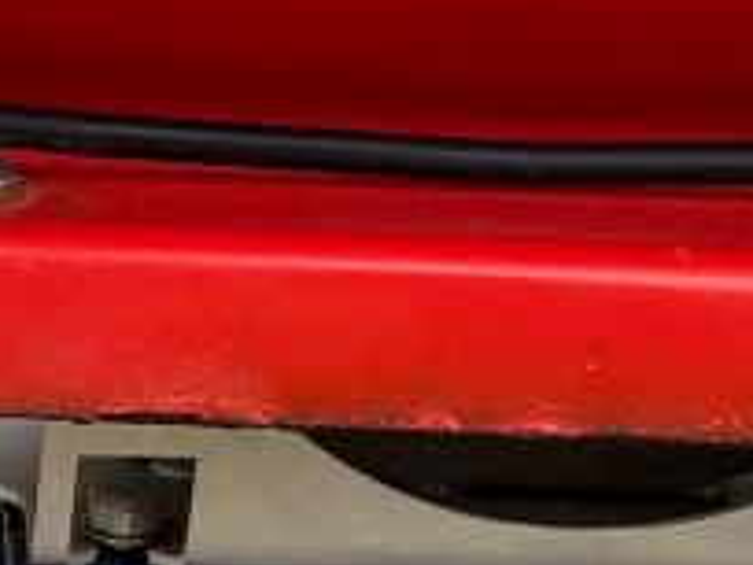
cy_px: 1030
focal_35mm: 110
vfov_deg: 12.3
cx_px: -181
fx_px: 2393
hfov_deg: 17.0
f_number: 1.8
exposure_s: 1/120
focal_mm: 3.99
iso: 50
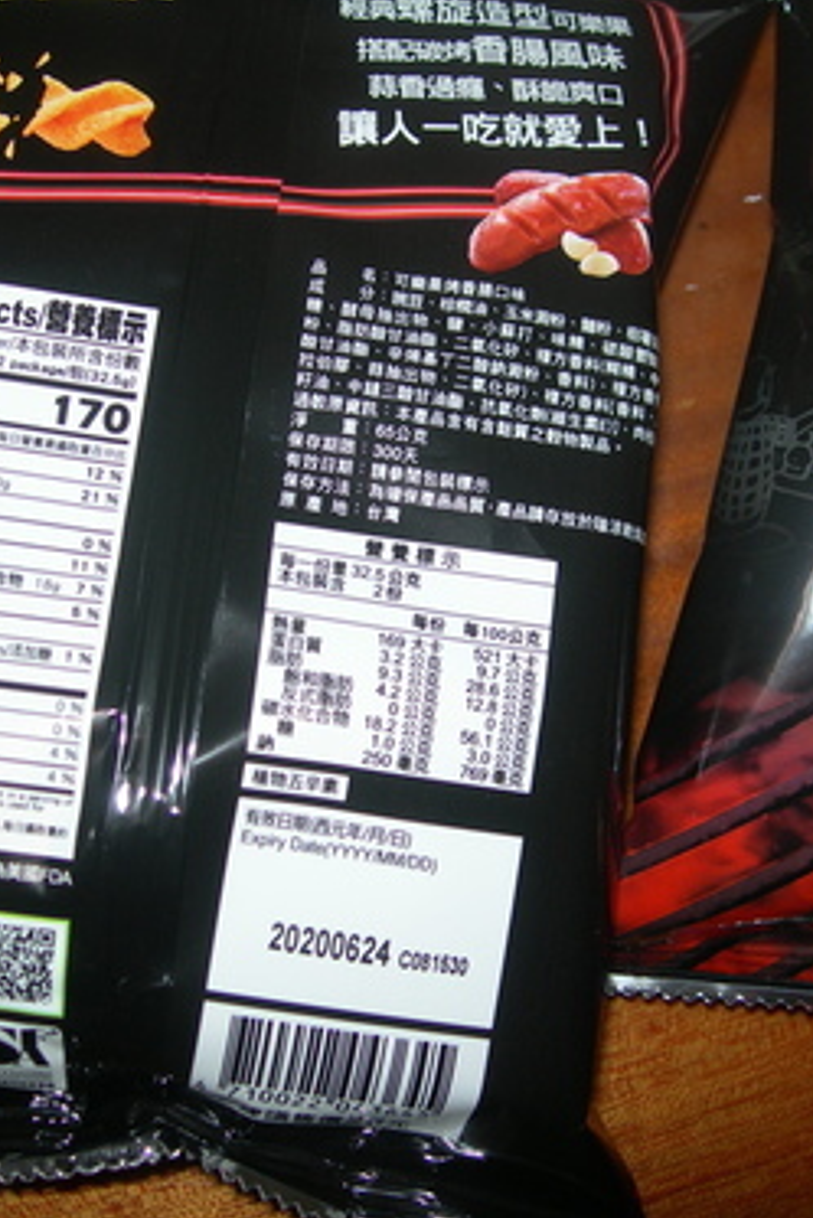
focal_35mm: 53
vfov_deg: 37.5
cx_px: 372
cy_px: 609
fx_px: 1794
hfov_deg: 25.5
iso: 50
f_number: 2.8
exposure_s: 1/60.1
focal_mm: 7.8
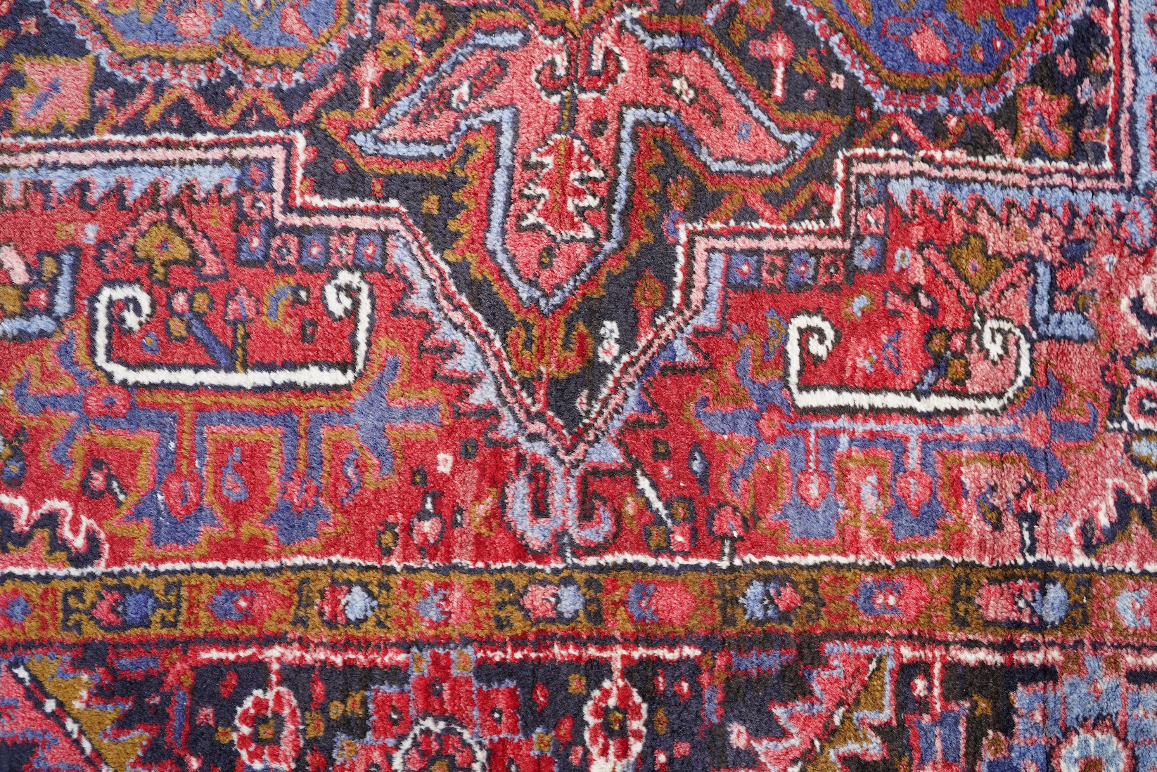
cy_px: 386
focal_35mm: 39
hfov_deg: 49.6
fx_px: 1253
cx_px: 578
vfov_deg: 34.2
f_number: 4
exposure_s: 1/160
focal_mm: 39
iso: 320
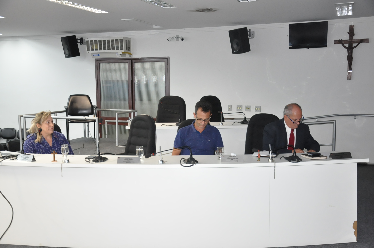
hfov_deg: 46.4
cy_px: 124
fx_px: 436
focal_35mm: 42
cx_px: 187
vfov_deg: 31.8
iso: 2000
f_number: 5
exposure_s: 1/60
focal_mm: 28
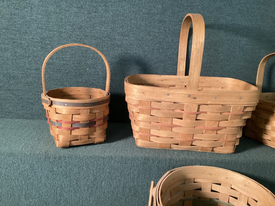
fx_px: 246
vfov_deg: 45.4
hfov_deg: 58.3
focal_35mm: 31
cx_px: 138
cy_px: 103
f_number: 2.4
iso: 320
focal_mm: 3.3
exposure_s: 1/40
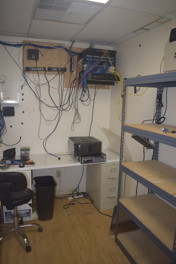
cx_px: 88
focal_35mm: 27
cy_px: 132
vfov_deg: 67.4
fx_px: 198
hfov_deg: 47.9
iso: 280
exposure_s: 1/60
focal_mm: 18
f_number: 3.5
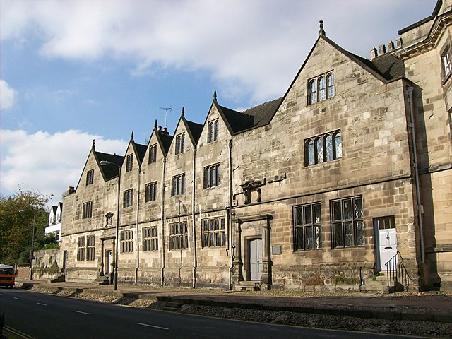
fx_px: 470
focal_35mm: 36
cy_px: 170
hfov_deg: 51.4
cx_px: 226
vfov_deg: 39.7
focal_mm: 6
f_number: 4.8
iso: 80
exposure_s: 1/580
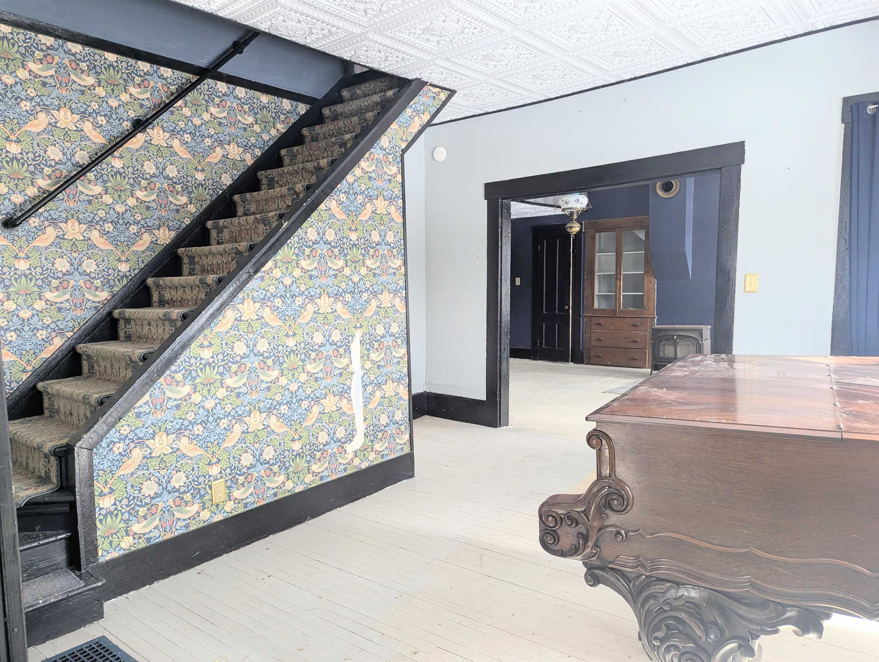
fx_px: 610
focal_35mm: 24
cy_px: 331
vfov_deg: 56.9
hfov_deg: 71.5
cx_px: 440
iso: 113
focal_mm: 6.81
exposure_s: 1/47.3
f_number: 1.85
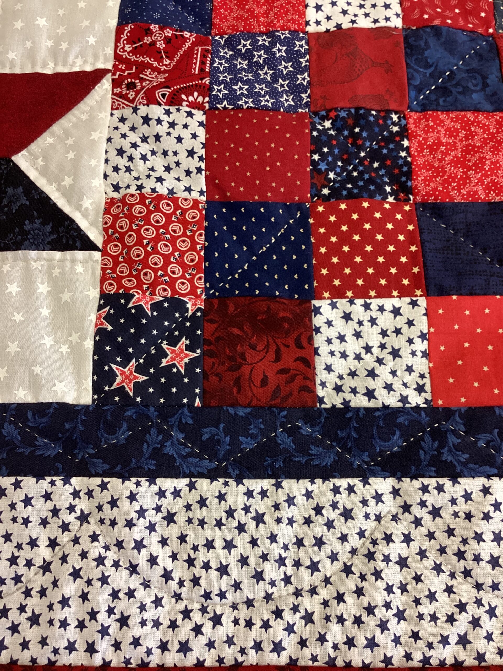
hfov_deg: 45.4
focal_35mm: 31
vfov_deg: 58.4
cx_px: 252
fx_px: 601
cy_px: 336
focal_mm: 3.3
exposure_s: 1/50
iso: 125
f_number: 2.4
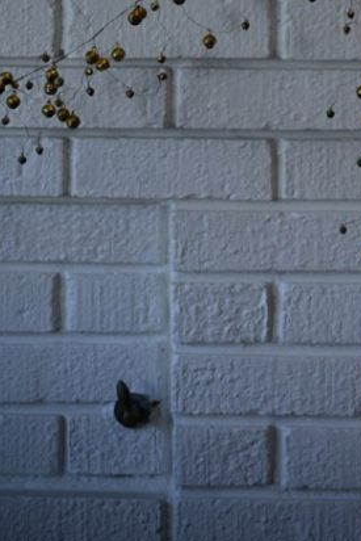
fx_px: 2239
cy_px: -126
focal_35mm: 149
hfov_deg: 9.2
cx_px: 300
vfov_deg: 13.4
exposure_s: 1/60
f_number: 2.8
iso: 400
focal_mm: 40
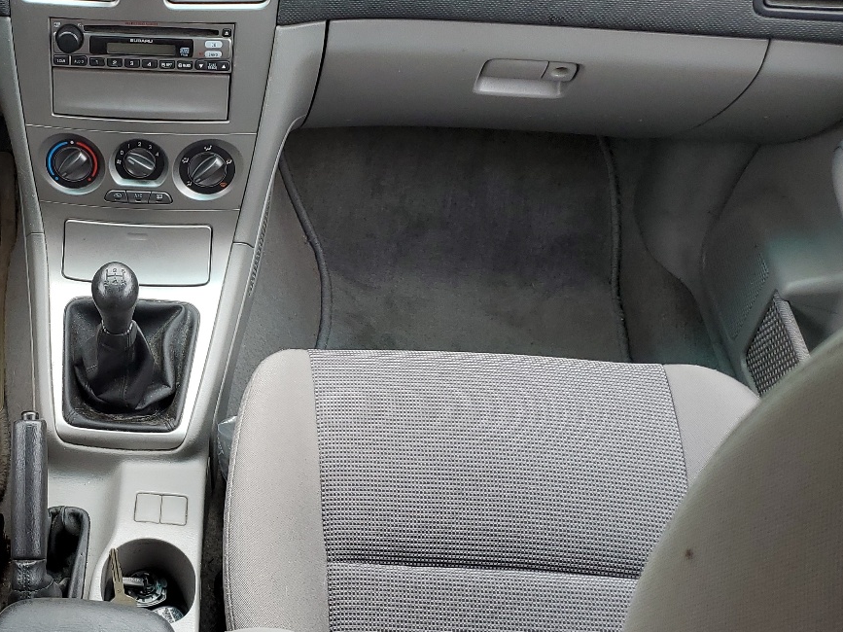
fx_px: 1169
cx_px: 95
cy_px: 305
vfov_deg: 30.3
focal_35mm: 48
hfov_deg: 37.3
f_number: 1.5
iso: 50
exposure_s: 1/208
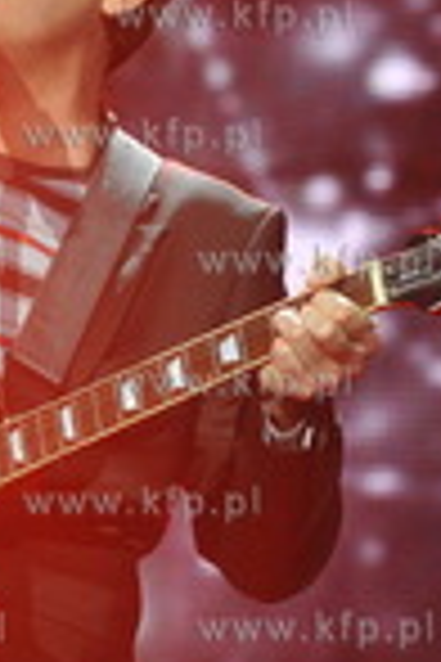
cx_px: 45
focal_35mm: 462
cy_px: 320
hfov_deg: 3.0
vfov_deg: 4.5
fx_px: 8489
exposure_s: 1/200
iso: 3200
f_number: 5.6
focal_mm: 170
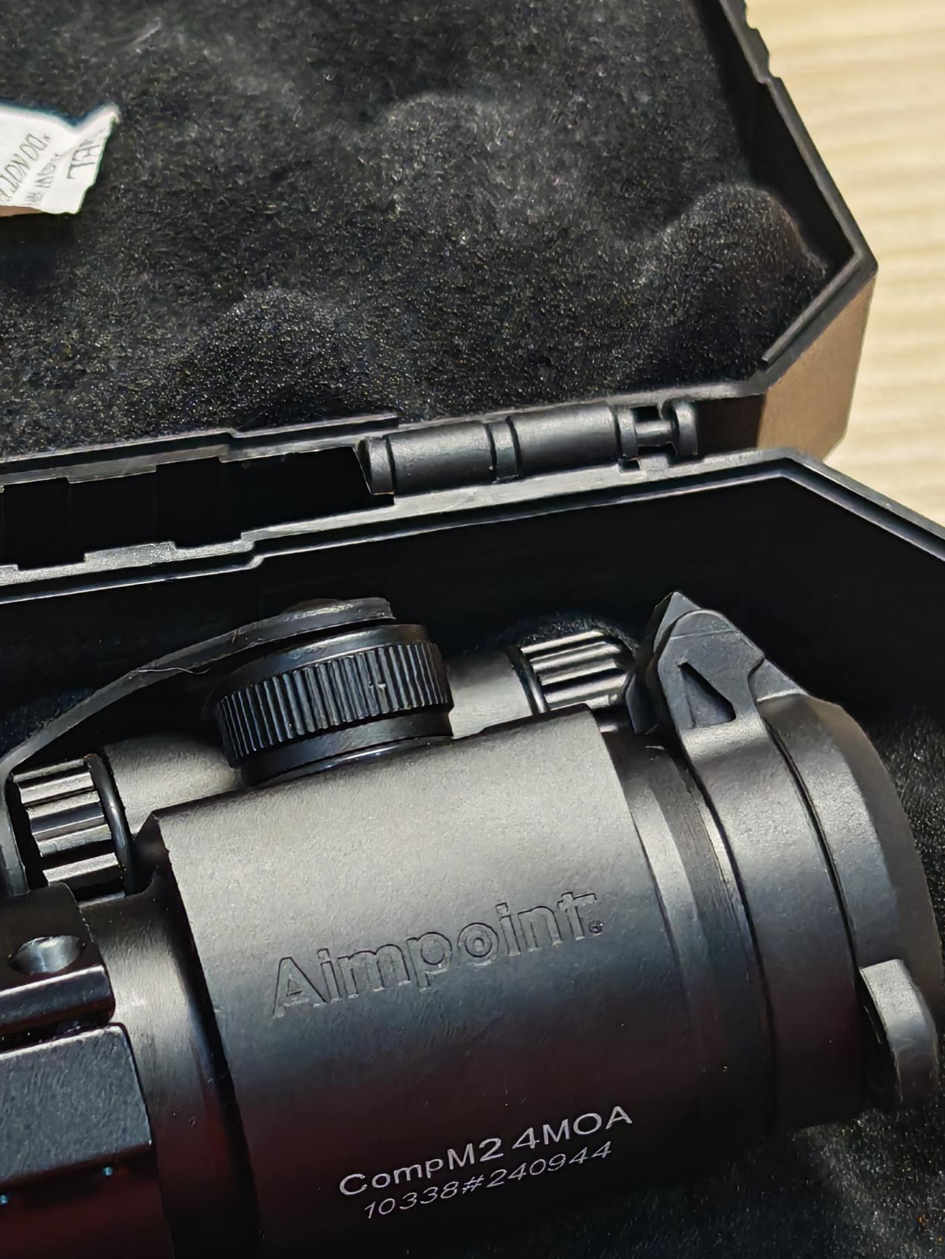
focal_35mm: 112
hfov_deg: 13.1
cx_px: 154
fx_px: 4075
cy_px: 786
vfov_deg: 17.5
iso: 100
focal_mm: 6.83
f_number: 1.4
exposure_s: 1/100
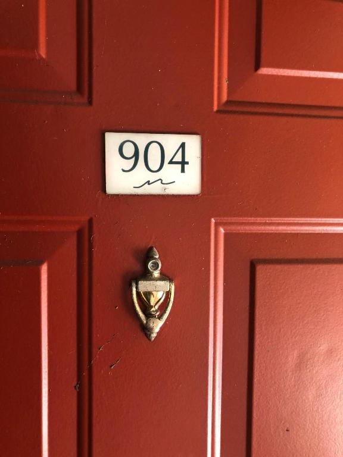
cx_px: 172
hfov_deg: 49.7
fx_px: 370
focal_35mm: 28
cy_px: 228
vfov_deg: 63.4
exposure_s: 1/20
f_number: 1.8
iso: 40
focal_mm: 3.99
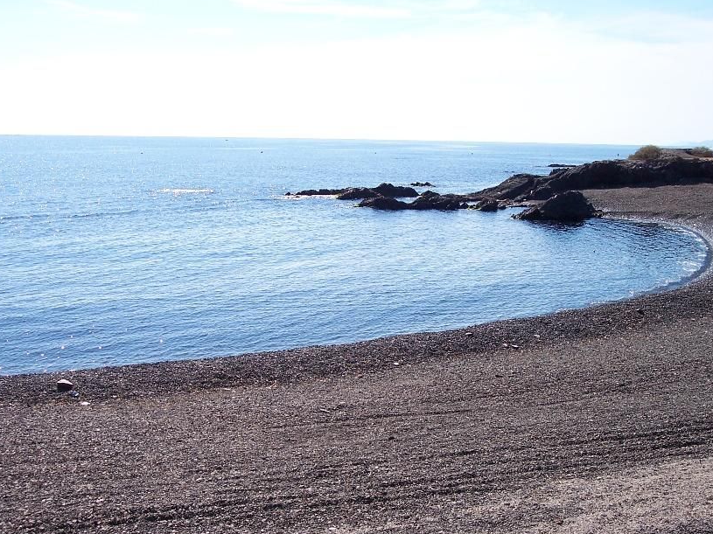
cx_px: 369
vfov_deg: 29.6
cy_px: 238
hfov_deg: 38.9
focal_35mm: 49
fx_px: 1009
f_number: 4
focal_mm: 8
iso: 100
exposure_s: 1/750
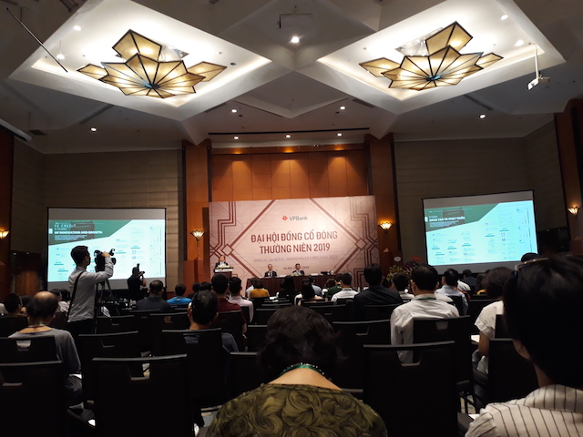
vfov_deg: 51.4
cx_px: 292
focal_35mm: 27
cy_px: 218
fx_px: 455
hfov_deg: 65.3
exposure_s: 1/33
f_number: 1.7
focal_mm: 3.71
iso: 200
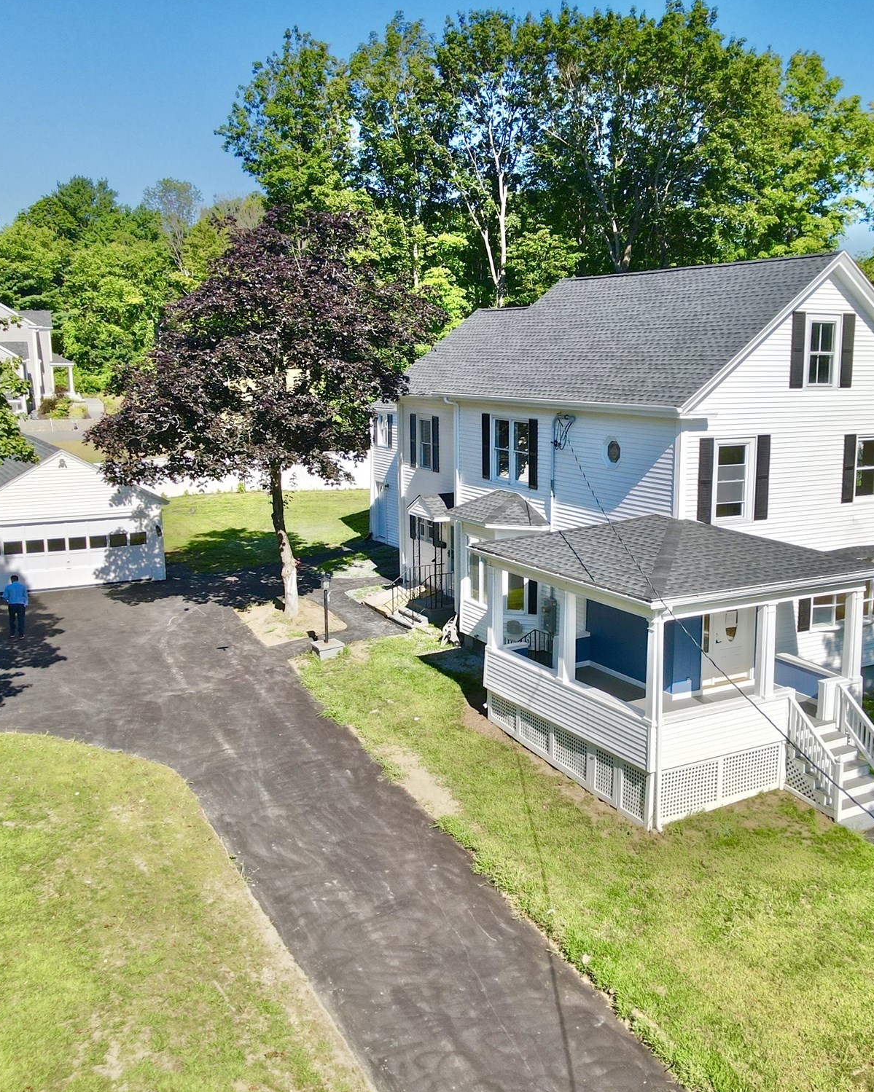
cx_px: 539
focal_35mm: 32
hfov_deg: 45.5
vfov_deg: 55.7
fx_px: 1035
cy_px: 551
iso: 100
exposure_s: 1/640
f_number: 2.8
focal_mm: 4.5
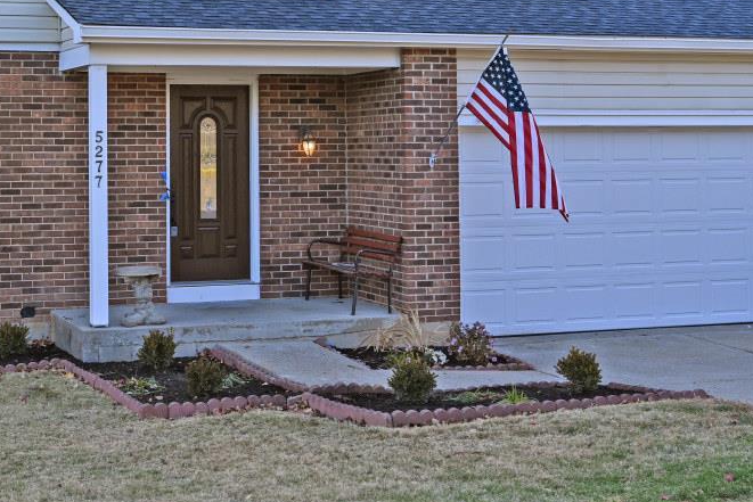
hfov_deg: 32.4
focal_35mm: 60
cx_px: 154
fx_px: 1258
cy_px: 85
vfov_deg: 22.2
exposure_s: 1/250
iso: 180
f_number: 5.6
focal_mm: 26.5
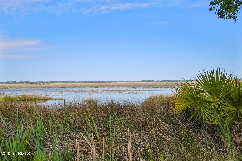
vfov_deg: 44.3
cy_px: 80
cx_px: 121
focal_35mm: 30
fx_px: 198
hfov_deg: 62.8
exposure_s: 1/500
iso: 320
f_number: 9
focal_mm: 29.5
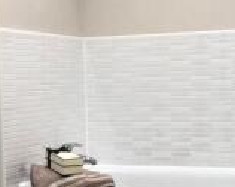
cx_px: 117
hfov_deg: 19.0
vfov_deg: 15.1
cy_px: 158
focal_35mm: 101
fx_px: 702
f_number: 1.8
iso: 32
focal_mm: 3.99
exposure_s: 1/33
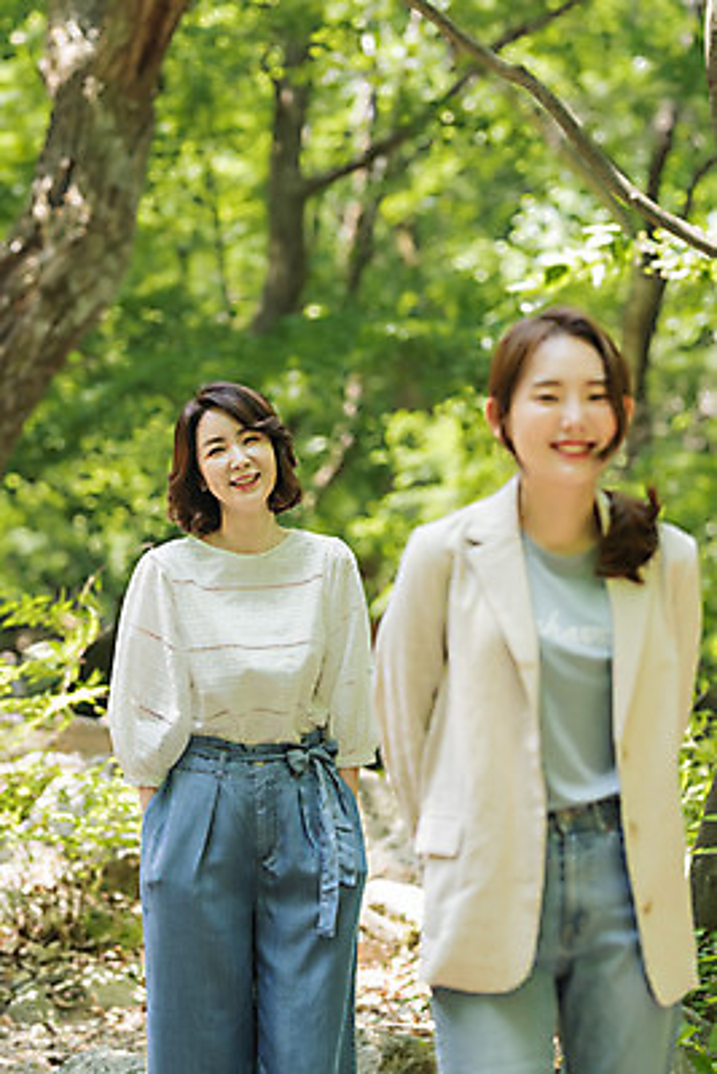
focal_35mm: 85
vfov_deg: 23.9
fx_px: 2537
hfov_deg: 16.1
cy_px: 537
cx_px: 358
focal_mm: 85
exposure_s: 1/400
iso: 320
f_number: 2.5
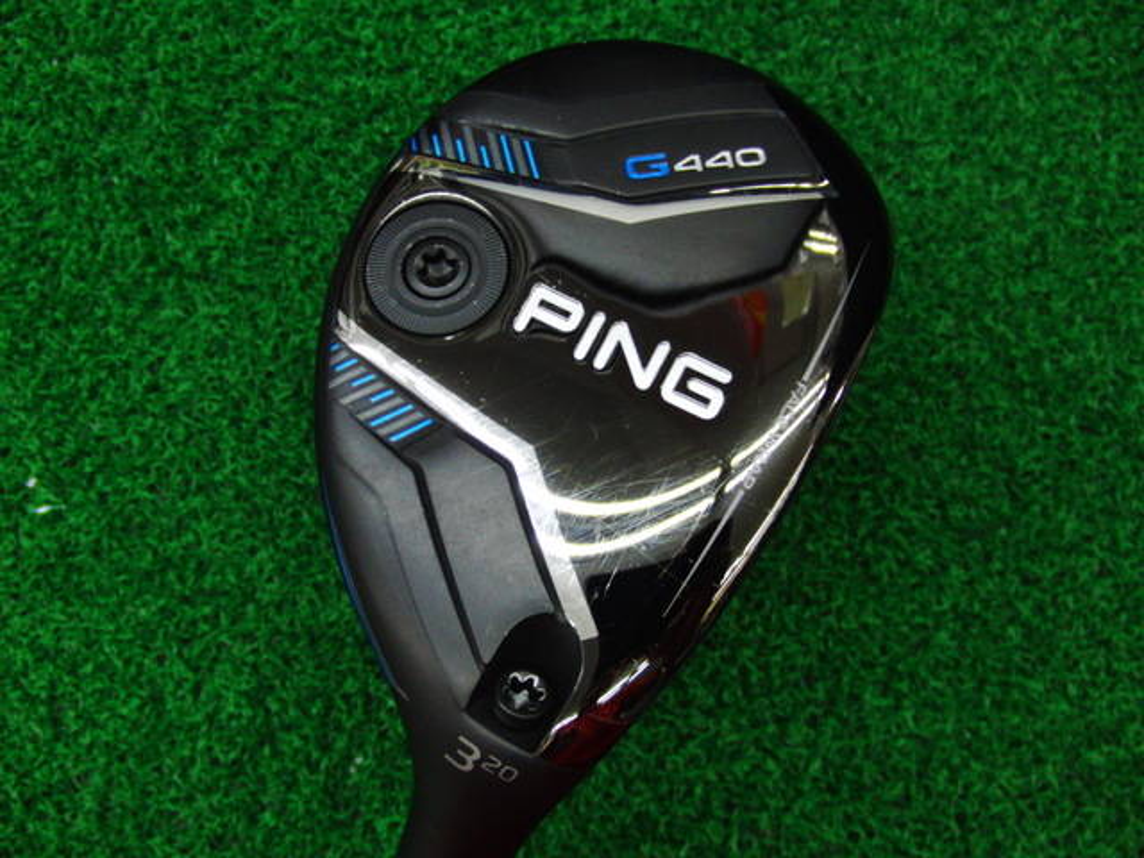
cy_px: 429
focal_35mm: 37
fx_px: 1223
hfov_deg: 50.1
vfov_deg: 38.7
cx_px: 572
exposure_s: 1/60
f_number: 3.6
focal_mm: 6.42
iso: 400
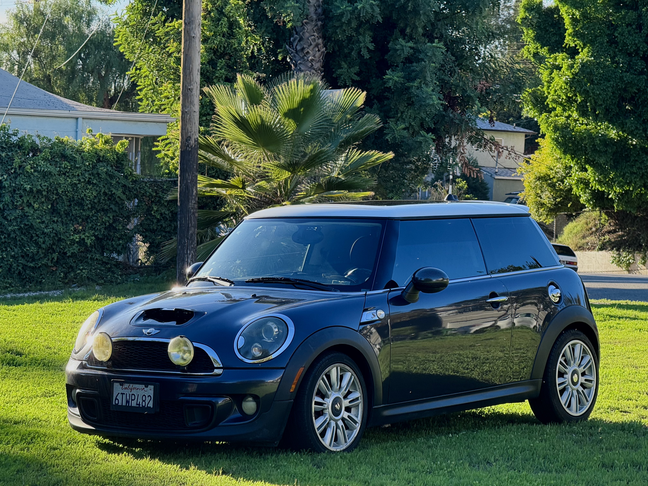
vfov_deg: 12.3
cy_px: 243
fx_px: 2246
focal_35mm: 120
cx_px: 324
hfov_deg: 16.4
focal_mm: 15.66
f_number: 2.8
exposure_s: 1/214
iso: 50
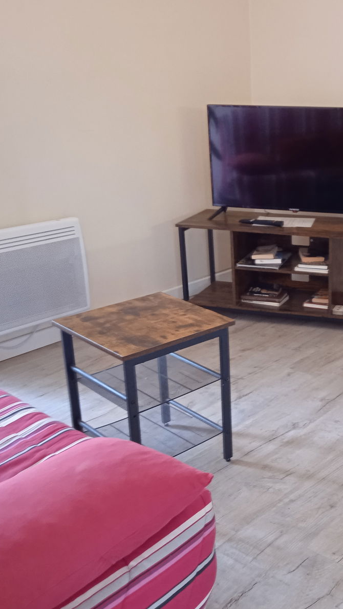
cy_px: 306
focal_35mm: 41
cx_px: 324
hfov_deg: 27.7
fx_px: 662
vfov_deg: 49.4
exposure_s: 1/25
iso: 532
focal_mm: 3.43
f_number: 2.2
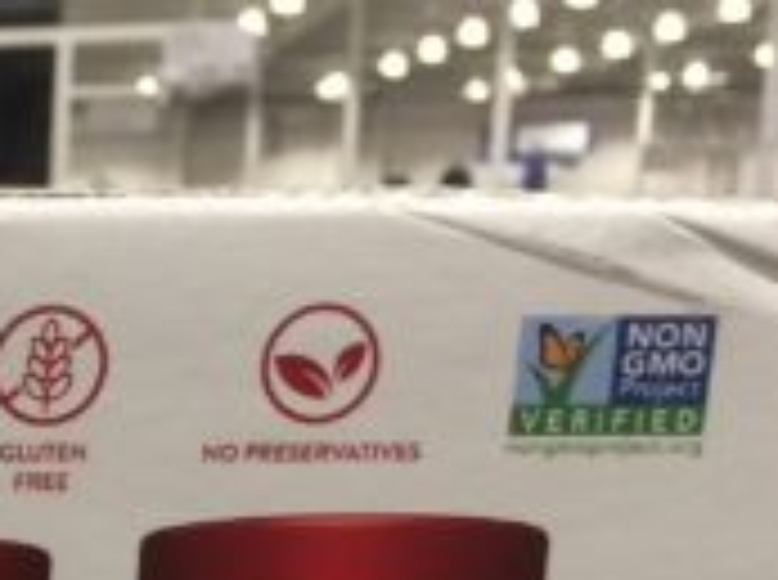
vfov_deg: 10.7
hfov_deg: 13.8
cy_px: 1079
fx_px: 2893
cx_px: -594
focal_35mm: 129
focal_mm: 4.15
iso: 64
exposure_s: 1/30
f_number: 2.2
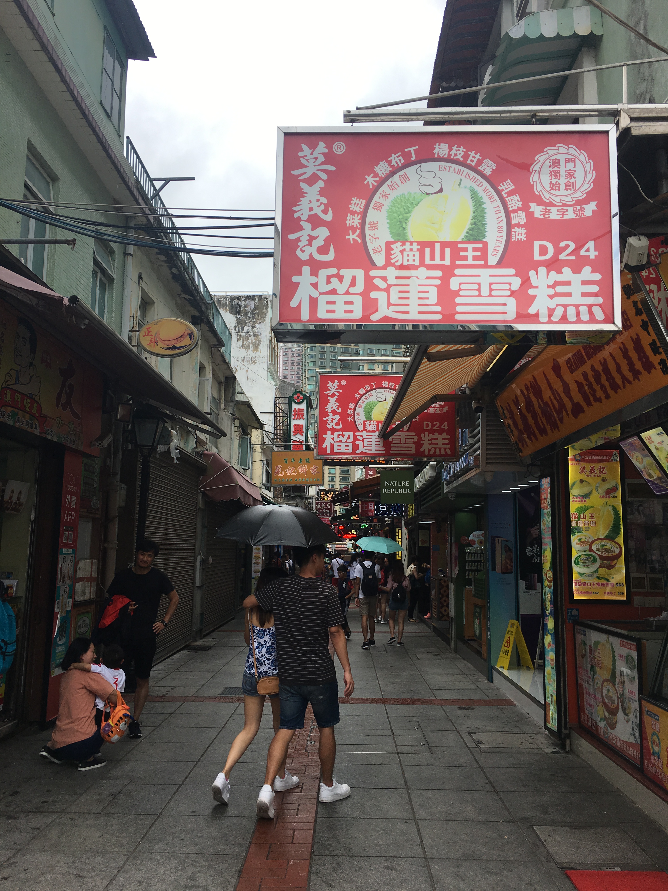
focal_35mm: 29
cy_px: 446
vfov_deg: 61.7
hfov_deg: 48.2
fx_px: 746
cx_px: 334
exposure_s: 1/905
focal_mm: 4.15
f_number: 2.2
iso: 25
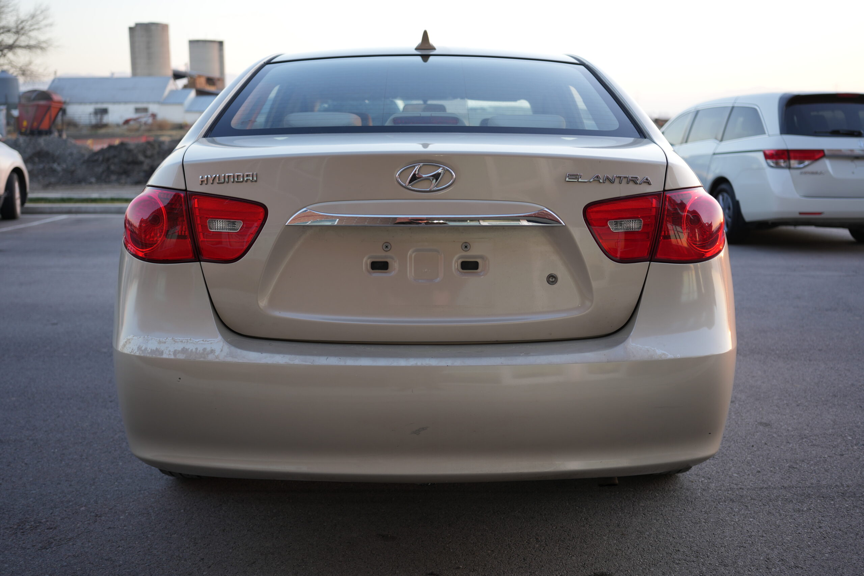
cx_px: 432
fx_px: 840
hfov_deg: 54.4
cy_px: 288
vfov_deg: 37.9
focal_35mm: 35
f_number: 2.8
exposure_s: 1/50
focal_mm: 35
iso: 100
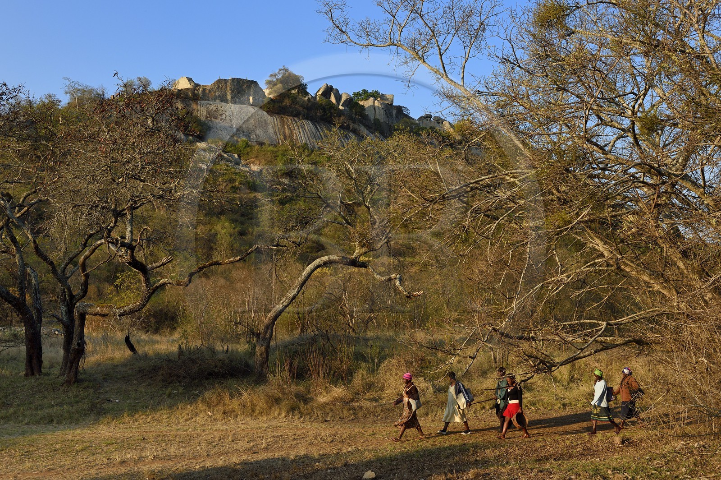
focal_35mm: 38
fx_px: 760
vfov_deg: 35.0
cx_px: 360
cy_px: 240
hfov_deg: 50.7
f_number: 10
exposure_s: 1/250
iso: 400
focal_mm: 38
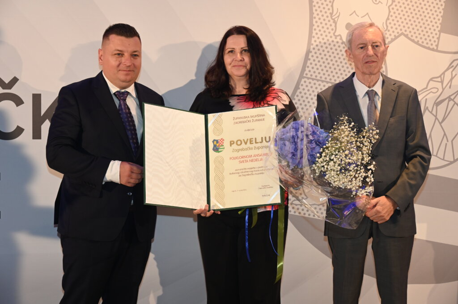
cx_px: 229
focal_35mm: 60
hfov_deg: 33.4
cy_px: 152
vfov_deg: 22.6
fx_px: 763
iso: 1400
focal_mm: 60
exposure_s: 1/60
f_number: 6
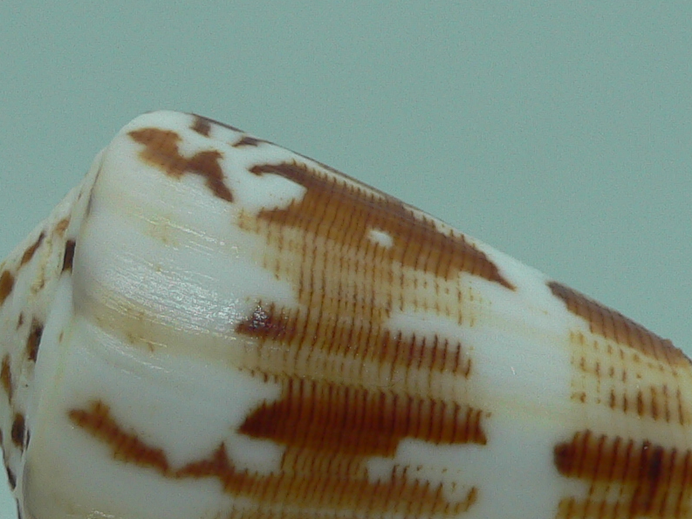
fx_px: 1779
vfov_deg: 16.3
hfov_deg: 22.0
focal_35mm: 89
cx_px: 382
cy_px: 488
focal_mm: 4.6
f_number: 2.8
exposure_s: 1/80
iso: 80
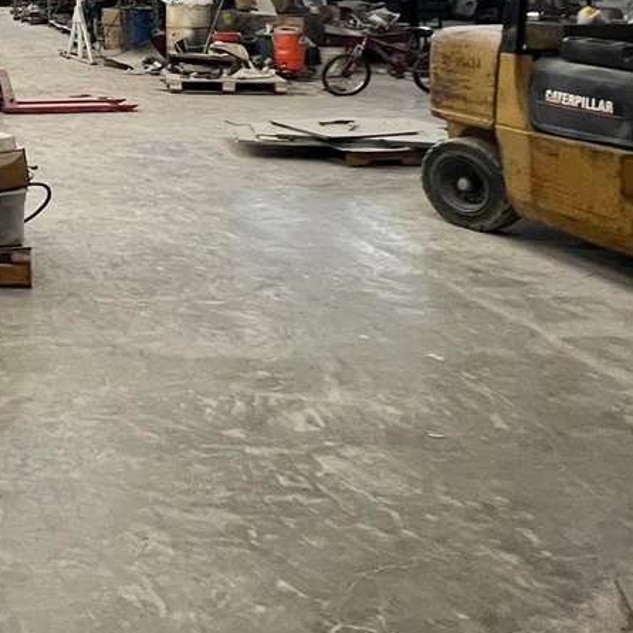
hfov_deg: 32.5
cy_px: -29
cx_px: -185
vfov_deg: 37.3
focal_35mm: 39
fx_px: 807
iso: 640
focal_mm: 1.57
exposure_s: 1/60
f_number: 1.8
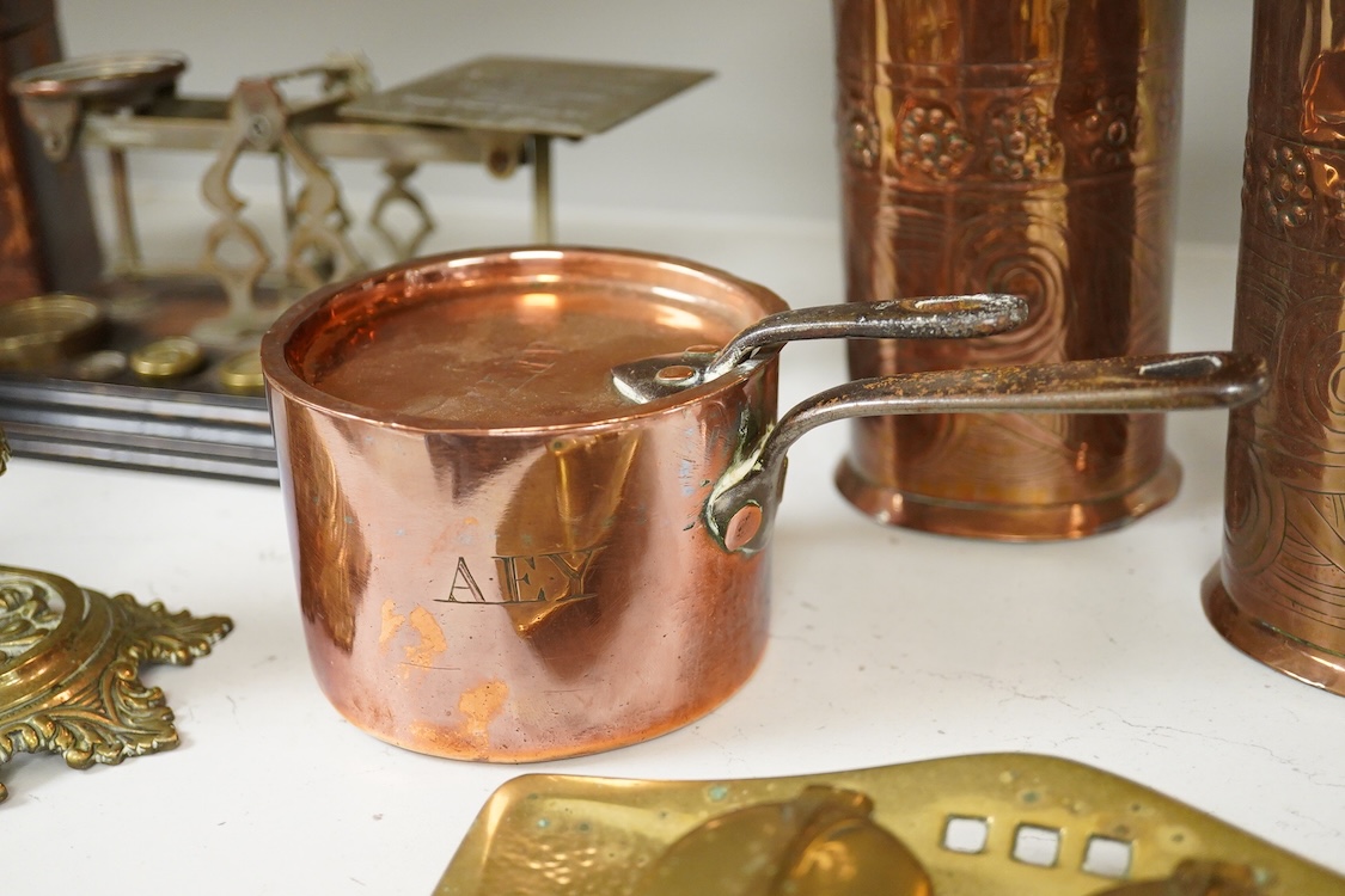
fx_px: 1681
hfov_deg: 43.6
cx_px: 672
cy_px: 448
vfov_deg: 29.9
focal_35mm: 45
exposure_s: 1/160
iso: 2500
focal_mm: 30
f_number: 3.5
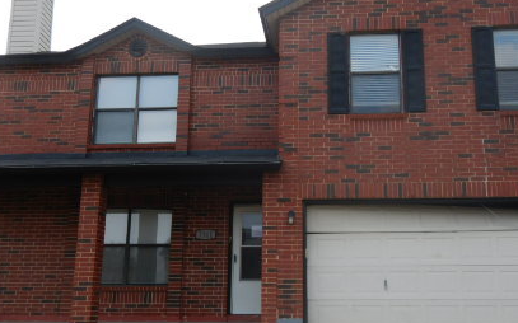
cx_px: 289
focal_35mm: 40
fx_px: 564
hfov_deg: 49.2
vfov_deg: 32.0
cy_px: 165
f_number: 2.8
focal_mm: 4.3
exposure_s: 1/800
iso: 125
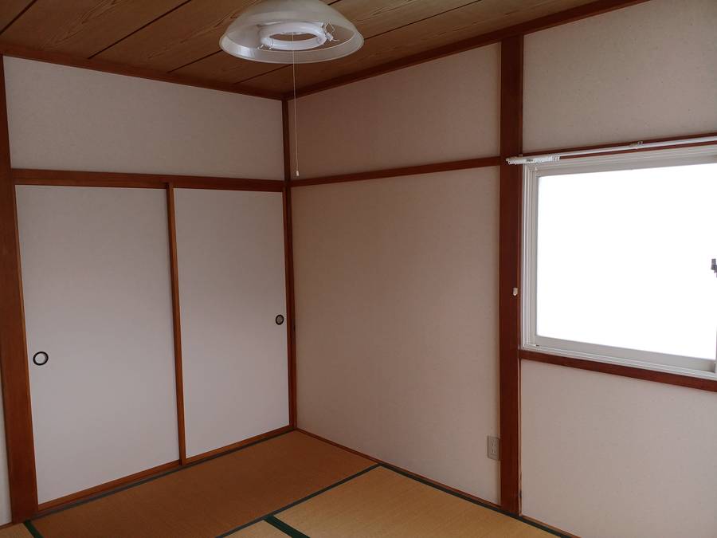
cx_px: 358
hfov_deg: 65.3
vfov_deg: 51.4
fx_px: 559
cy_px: 269
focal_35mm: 27
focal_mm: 3.58
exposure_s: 1/208
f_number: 1.9
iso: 32
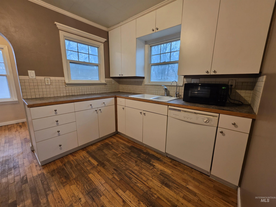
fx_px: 104
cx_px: 138
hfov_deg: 106.2
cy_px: 104
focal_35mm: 13
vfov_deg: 89.9
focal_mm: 2.2
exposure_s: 1/60
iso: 200
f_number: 1.9
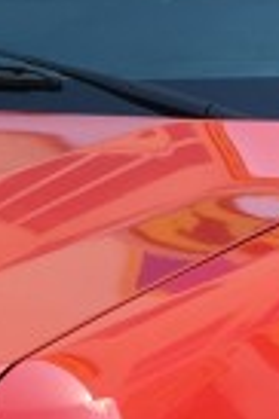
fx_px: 2634
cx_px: -117
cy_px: 495
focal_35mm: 226
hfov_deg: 6.0
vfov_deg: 9.0
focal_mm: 4.15
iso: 25
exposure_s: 1/223
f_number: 2.2
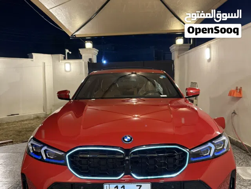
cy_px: 94
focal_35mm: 24
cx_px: 126
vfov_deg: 56.8
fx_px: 174
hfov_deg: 71.6
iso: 500
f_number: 1.78
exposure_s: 1/50
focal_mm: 6.76
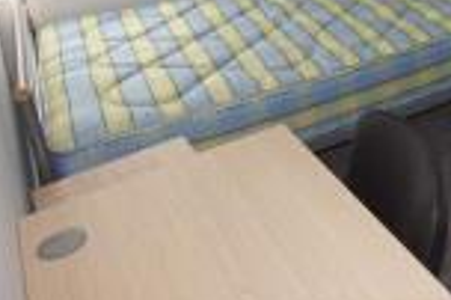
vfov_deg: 26.6
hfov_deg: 37.6
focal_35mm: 47
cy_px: -19
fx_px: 588
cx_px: 448
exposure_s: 1/160
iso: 125
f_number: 4
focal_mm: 10
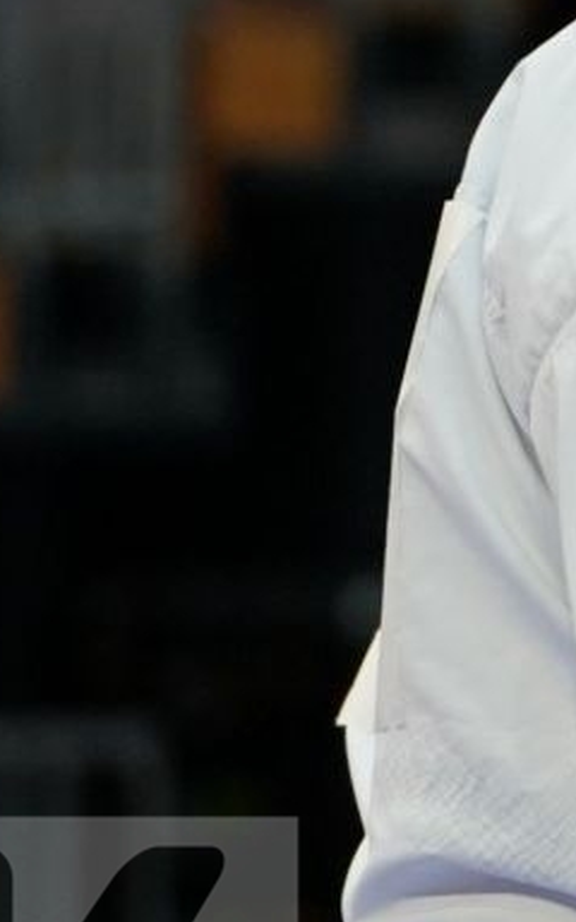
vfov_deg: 2.6
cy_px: 182
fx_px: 20294
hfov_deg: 1.6
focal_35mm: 808
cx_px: 1702
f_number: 2.8
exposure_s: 1/800
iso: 1250
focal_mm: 113
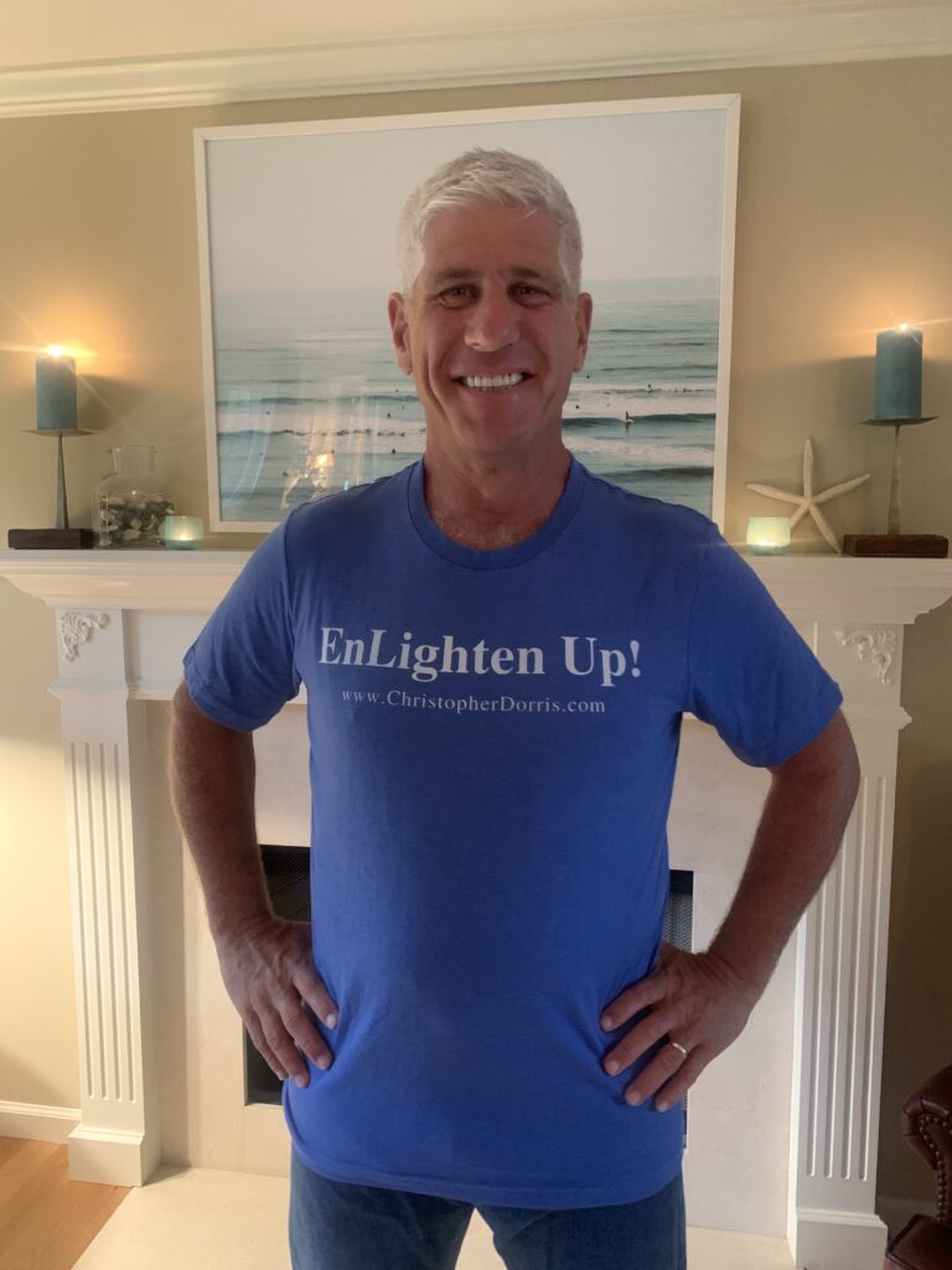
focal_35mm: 26
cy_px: 635
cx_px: 476
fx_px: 953
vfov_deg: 67.3
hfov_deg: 53.1
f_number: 1.8
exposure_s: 1/24
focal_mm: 4.25
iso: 800
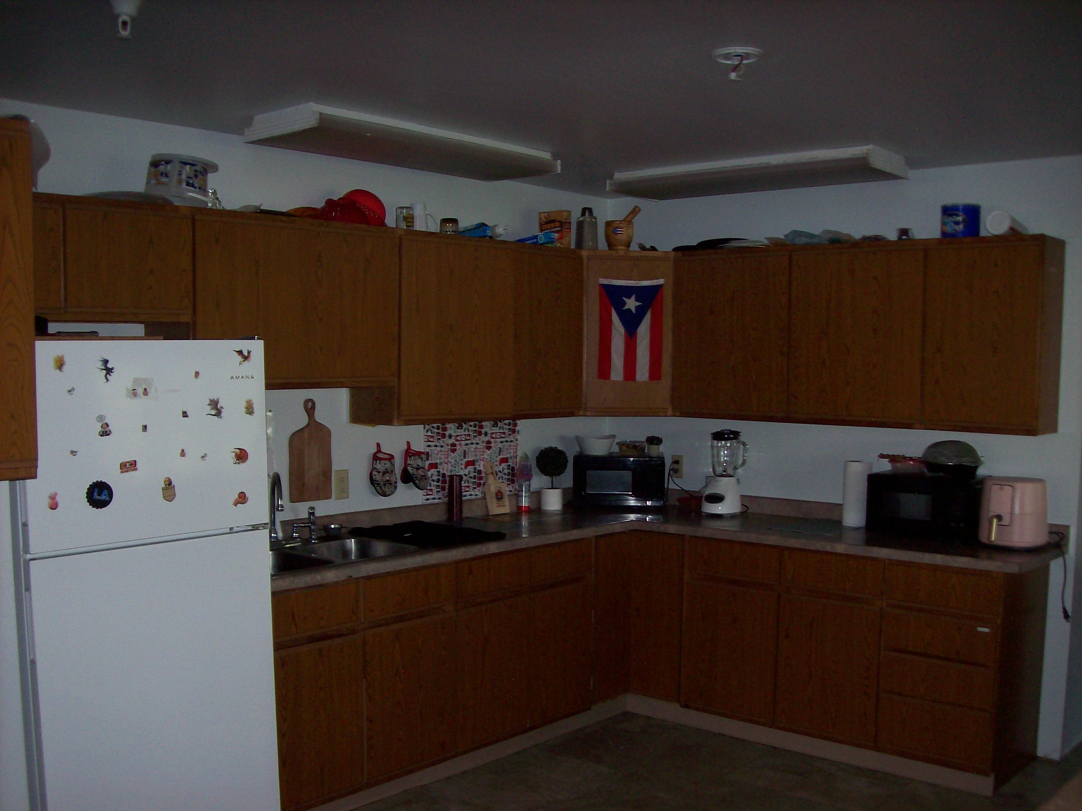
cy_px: 406
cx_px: 541
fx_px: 1125
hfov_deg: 51.4
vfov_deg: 39.6
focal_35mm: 36
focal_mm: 6
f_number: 2.7
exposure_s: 1/64
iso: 80
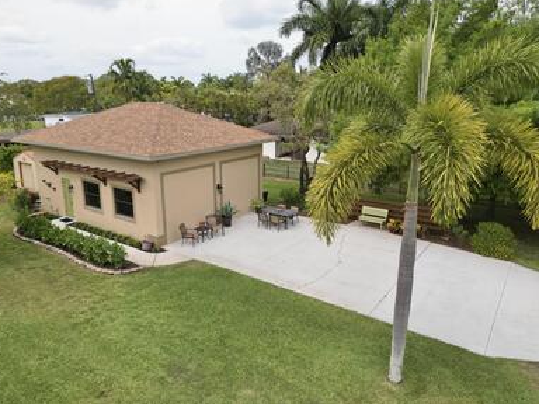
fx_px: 389
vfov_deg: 54.9
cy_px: 196
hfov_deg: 69.4
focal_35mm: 25
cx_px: 260
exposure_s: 1/160
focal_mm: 6.72
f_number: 1.7
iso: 120
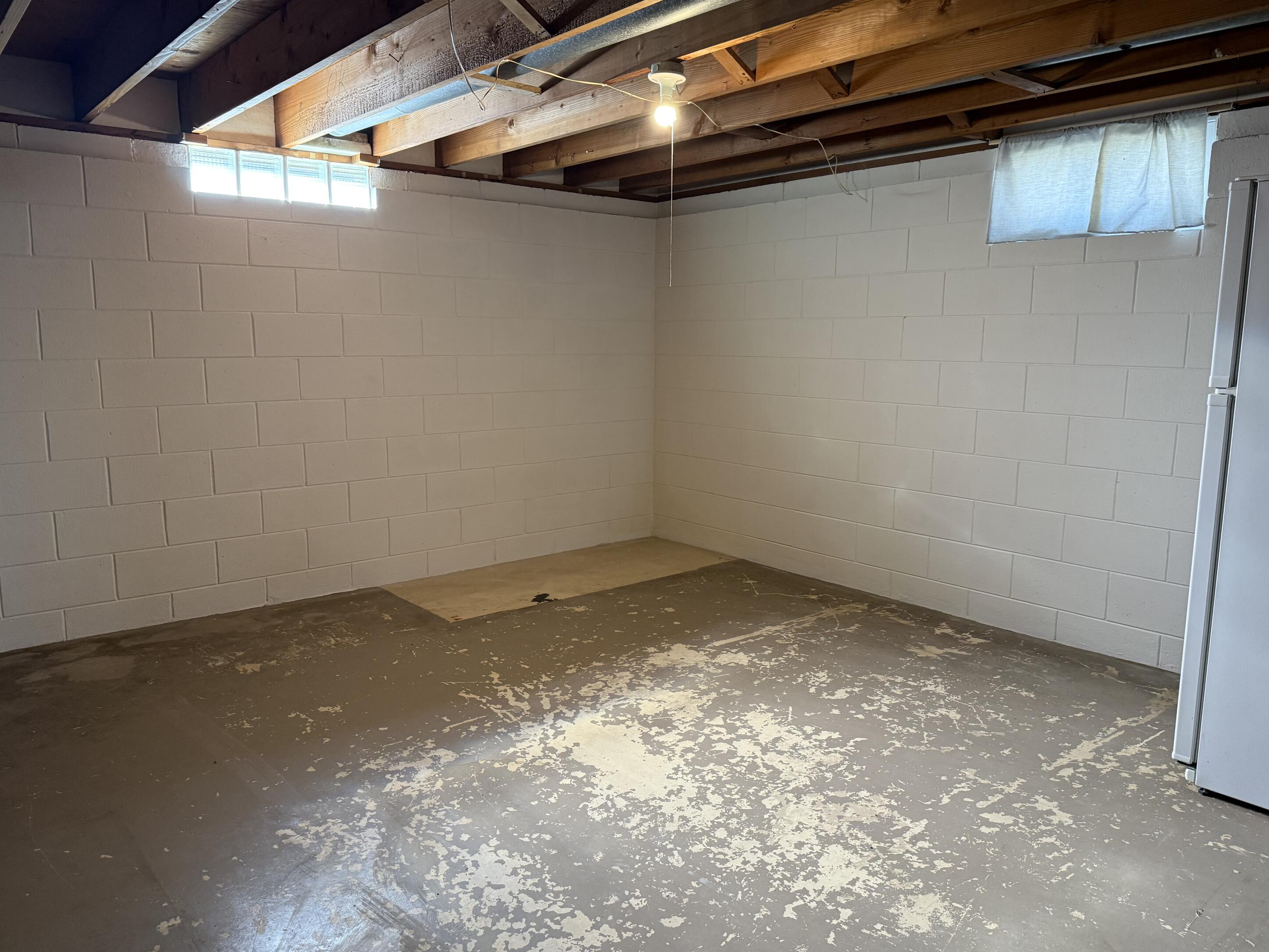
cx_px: 631
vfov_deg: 54.9
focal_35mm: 25
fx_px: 916
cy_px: 476
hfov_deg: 69.4
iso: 250
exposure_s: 1/60
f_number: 1.78
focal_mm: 6.76
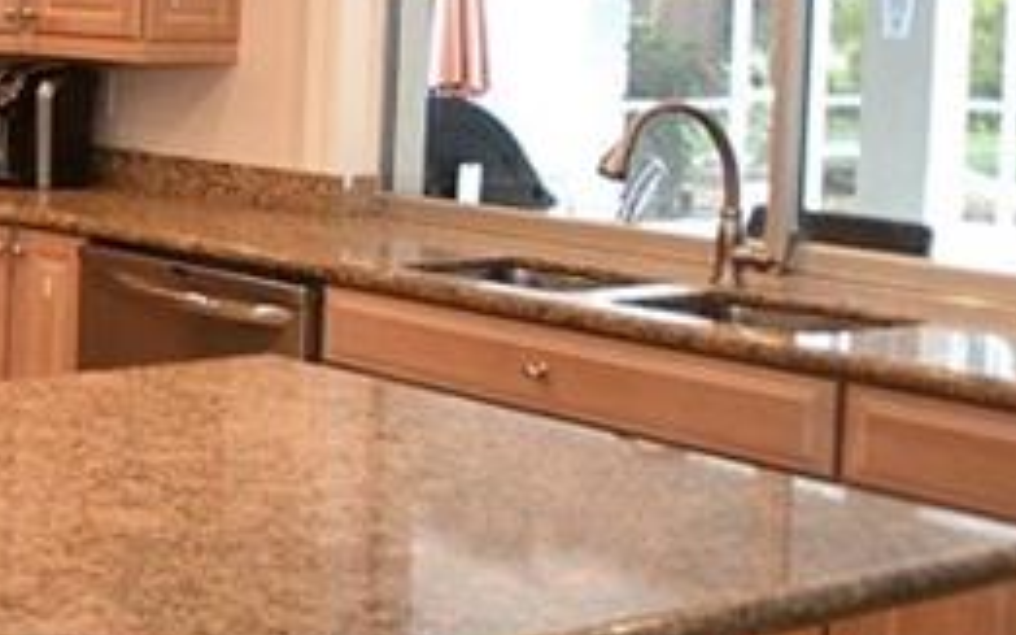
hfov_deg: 22.7
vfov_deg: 21.0
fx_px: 1661
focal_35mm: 60
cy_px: 27
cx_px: -728
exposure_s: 1/60
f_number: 4
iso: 250
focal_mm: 10
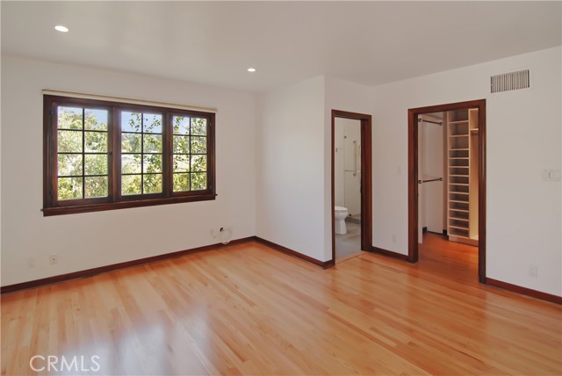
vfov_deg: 72.2
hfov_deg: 94.9
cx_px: 281
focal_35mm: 16
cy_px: 188
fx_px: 258
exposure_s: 1/30
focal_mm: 11
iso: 125
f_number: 5.6
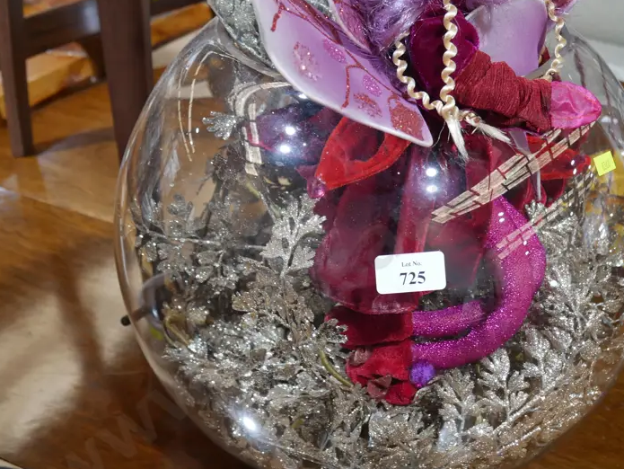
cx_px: 422
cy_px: 212
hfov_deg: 34.0
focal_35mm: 56
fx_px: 1010
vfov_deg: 26.1
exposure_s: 1/60
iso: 500
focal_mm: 19
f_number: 4.1
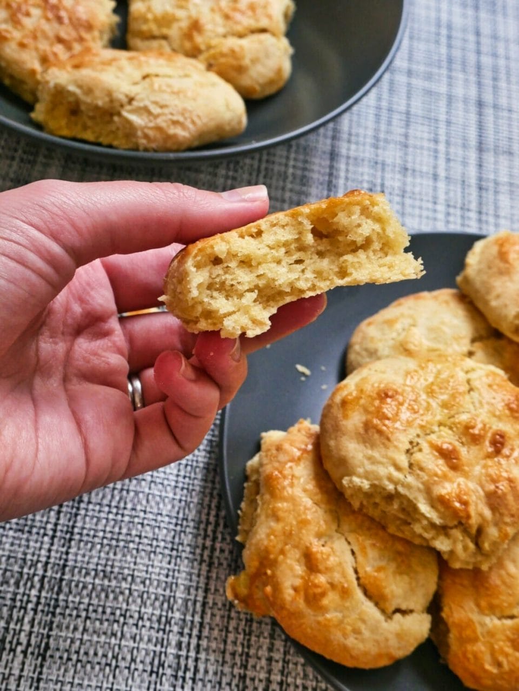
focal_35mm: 44
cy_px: 346
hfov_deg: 32.9
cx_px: 260
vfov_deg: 42.9
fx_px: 879
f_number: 8
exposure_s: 1/40
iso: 800
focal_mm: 22
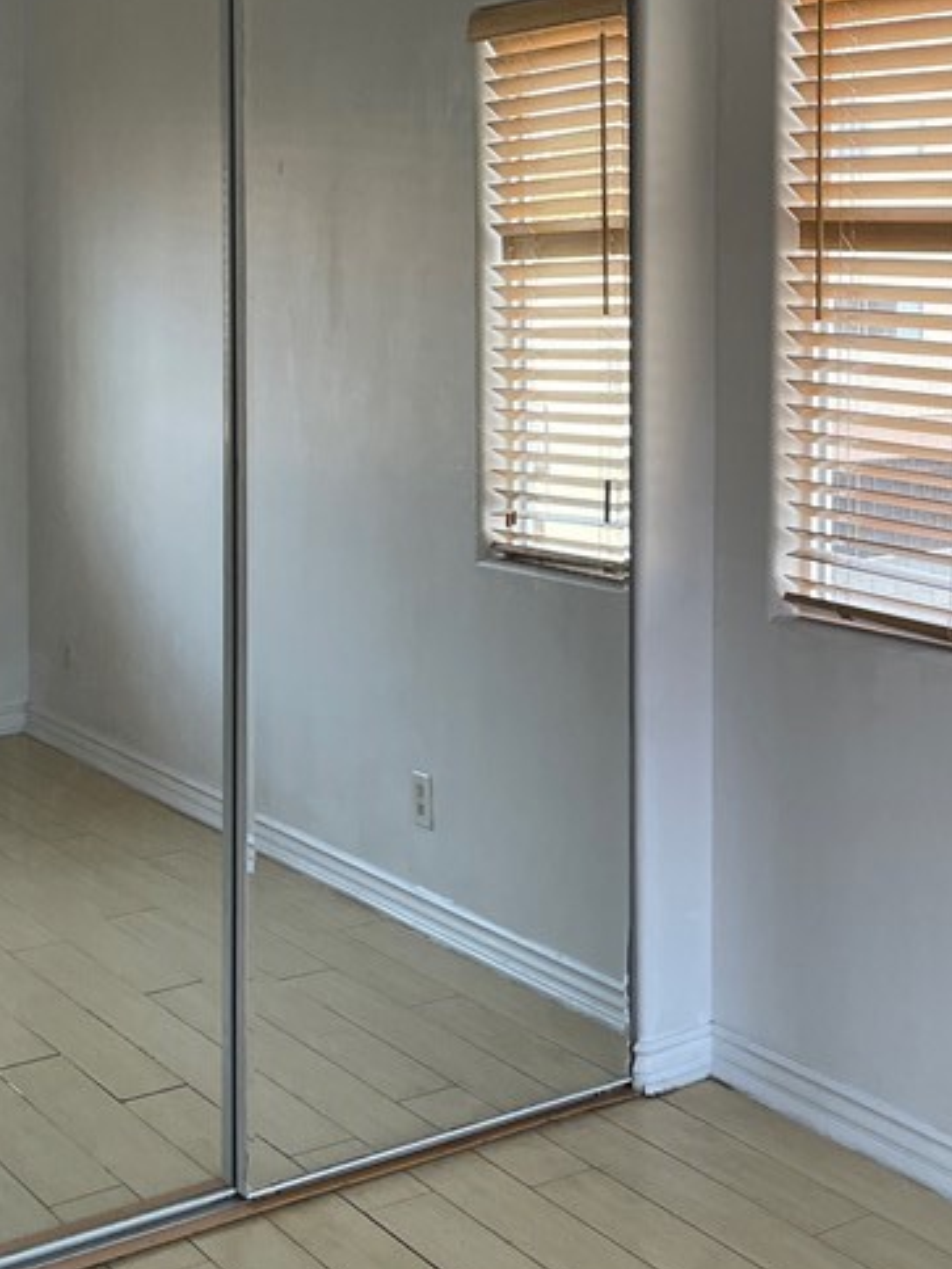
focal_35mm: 55
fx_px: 2017
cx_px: 622
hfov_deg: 26.4
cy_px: 338
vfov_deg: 34.3
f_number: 1.6
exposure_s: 1/120
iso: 125
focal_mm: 4.2
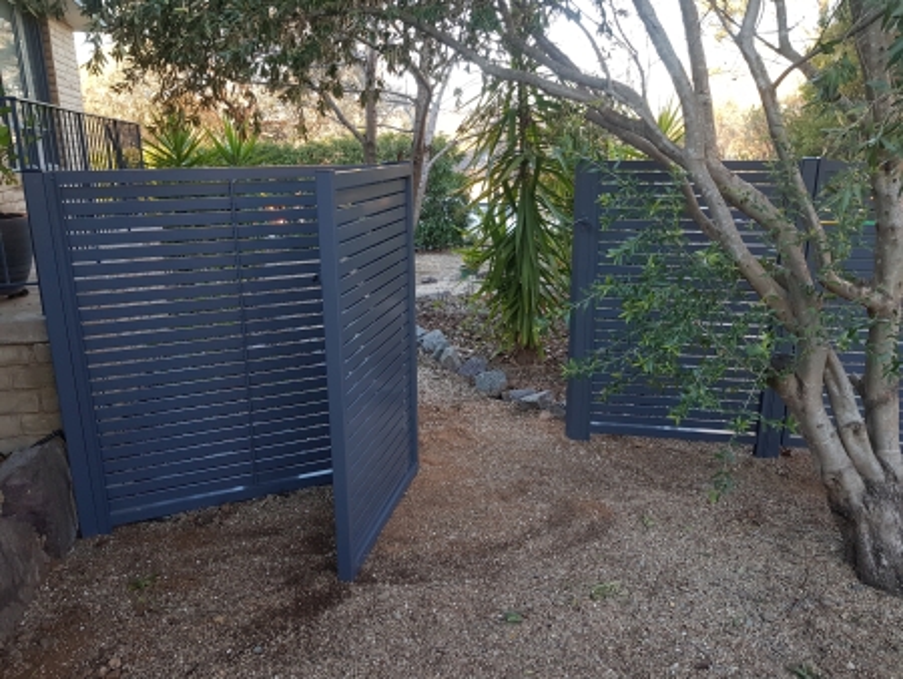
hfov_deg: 67.3
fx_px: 679
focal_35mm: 26
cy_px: 340
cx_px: 452
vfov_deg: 53.1
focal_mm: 4.2
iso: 80
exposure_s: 1/100
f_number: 1.7
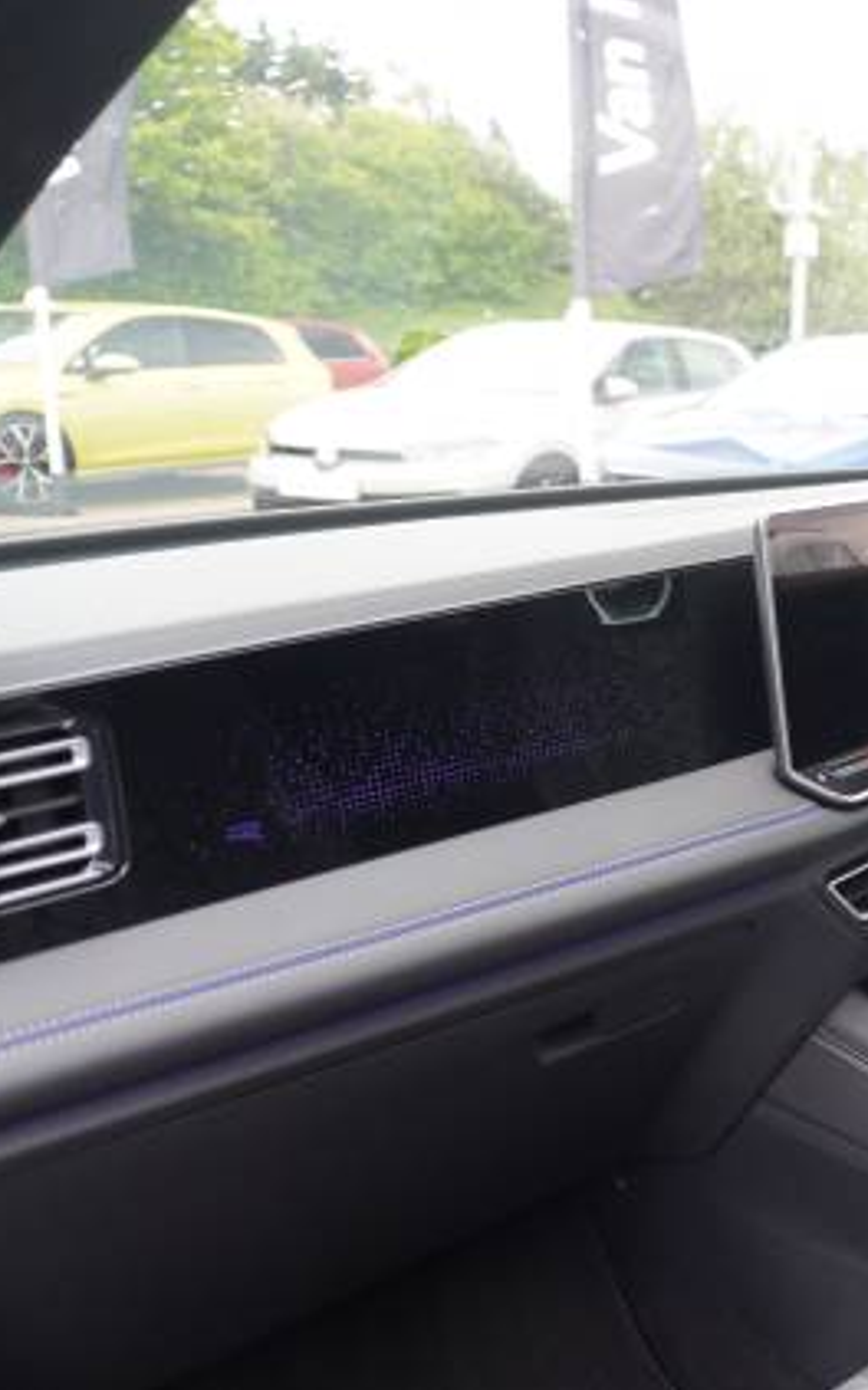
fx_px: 1402
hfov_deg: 29.7
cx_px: 1032
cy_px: 693
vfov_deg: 52.8
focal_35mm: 37
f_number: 4
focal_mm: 16
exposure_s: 1/60
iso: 250
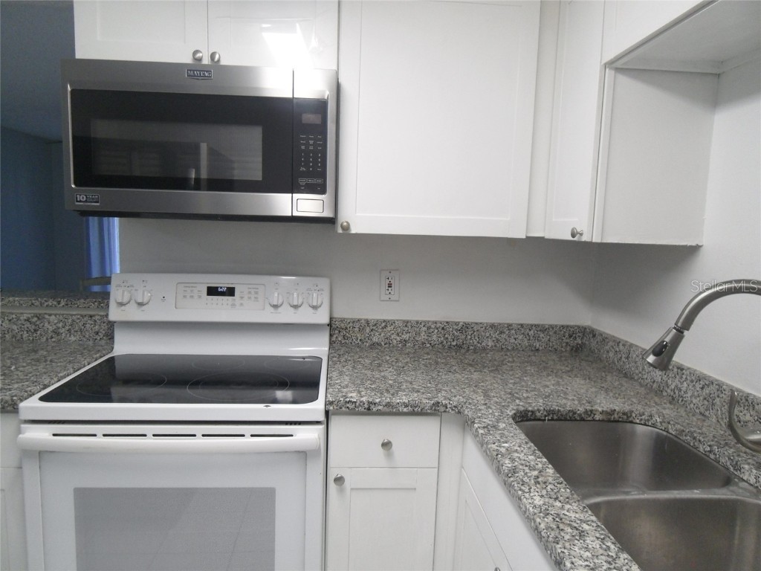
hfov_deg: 71.6
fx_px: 528
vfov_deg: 56.8
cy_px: 286
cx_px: 380
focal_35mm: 24
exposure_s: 1/45
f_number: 2.8
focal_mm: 4.3
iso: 200
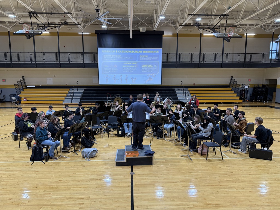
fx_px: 194
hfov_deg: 71.6
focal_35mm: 24
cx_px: 140
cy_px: 105
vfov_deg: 56.8
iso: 125
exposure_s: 1/120
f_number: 1.78
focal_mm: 6.76
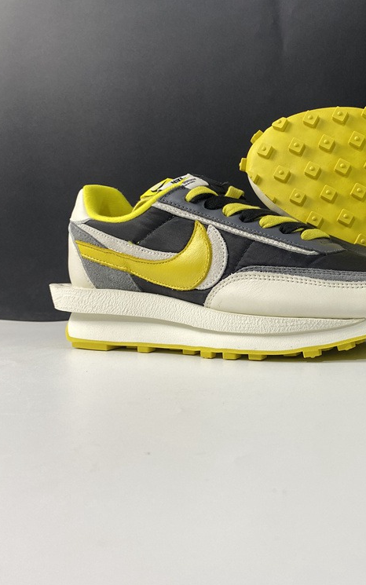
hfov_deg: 32.9
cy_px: 293
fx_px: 590
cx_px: 320
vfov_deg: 52.7
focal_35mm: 37
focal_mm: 4.25
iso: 64
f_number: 1.8
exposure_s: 1/100
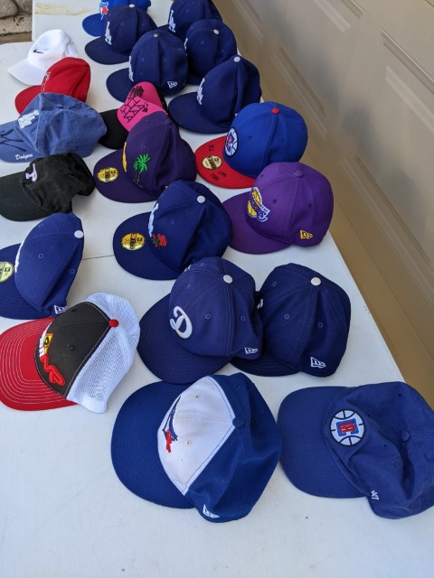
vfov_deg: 65.3
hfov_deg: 51.4
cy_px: 289
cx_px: 217
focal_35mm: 27
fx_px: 451
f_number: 1.8
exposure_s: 1/427
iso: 45
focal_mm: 4.44
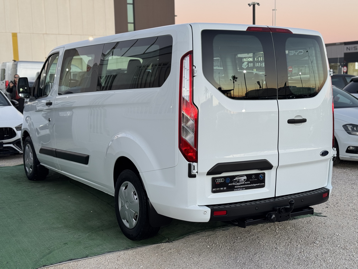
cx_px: 179
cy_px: 134
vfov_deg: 30.3
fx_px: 496
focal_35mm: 48
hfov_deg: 39.7
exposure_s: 1/121
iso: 50
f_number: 1.78
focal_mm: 6.76
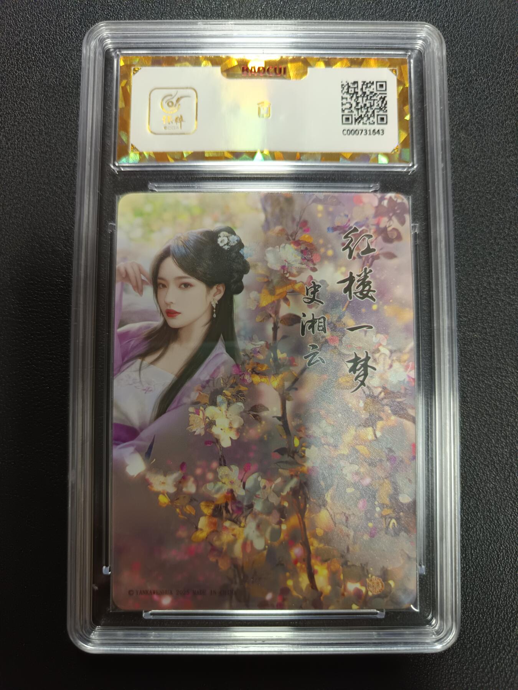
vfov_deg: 71.6
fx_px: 479
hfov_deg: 56.8
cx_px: 259
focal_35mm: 24
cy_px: 345
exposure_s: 1/50
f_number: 1.7
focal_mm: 5.31
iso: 707
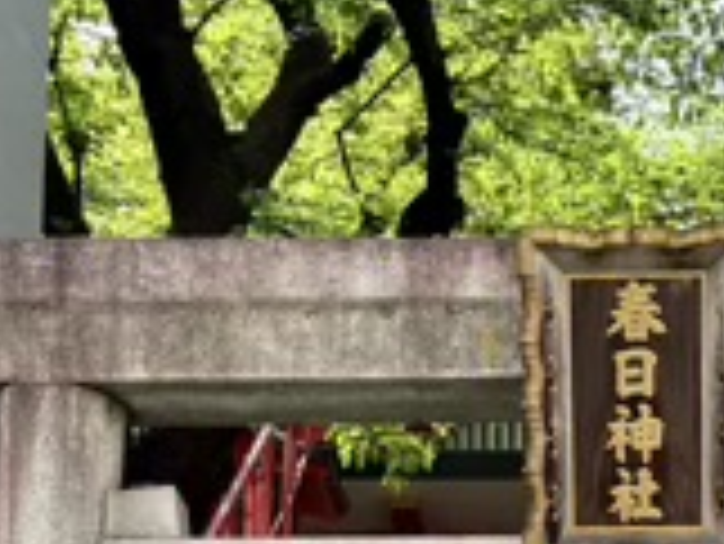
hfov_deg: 17.2
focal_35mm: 113
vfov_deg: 12.3
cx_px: 598
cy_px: 879
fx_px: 2365
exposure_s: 1/452
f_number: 1.6
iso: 50
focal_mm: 5.96
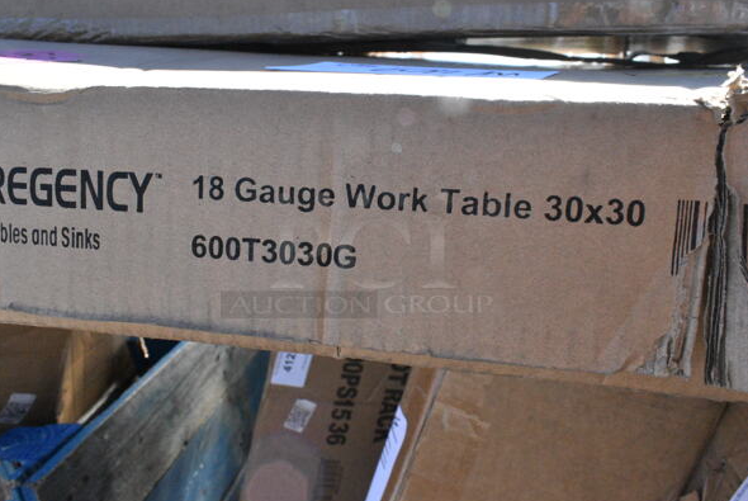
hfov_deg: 60.2
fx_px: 645
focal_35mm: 31
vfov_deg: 42.4
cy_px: 251
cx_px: 363
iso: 6400
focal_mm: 20
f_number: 16
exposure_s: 1/1000
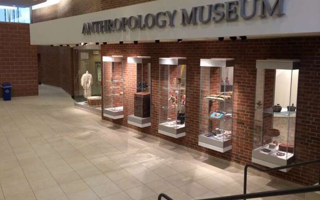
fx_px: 279
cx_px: 160
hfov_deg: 59.7
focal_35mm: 32
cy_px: 84
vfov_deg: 39.3
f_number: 2.2
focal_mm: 4.12
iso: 125
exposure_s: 1/30
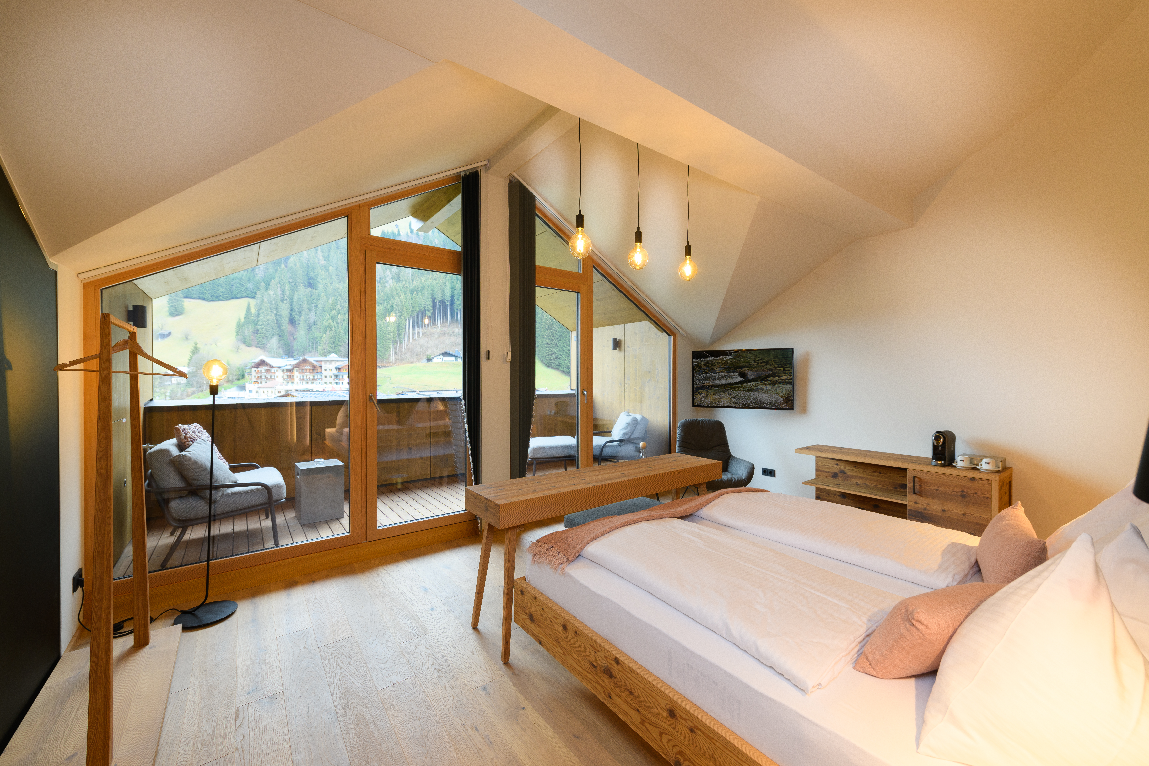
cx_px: 574
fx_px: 447
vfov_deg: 81.2
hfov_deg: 104.3
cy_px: 383
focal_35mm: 14
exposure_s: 1/10
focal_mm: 14
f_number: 6.3
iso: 100
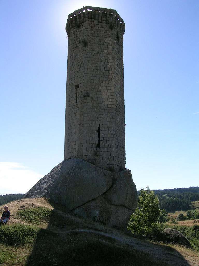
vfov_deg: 52.6
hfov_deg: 40.7
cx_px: 100
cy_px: 133
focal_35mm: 35
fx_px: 268
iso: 50
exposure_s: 1/405
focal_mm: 5.4
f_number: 4.8
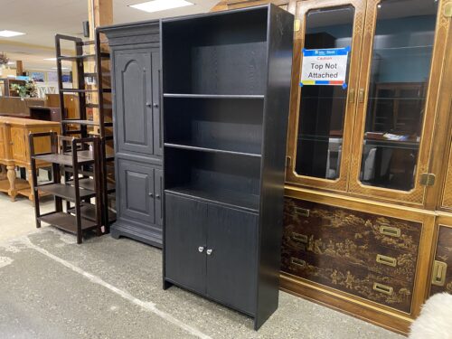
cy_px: 170
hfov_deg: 67.3
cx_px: 226
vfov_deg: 53.1
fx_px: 339
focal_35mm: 26
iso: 640
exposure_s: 1/30
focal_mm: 4.25
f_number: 1.8
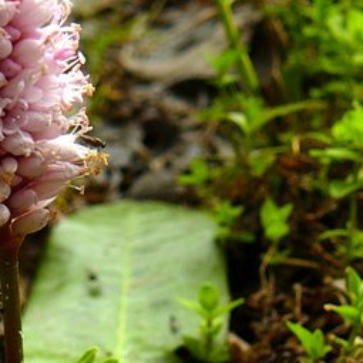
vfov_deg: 17.9
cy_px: 229
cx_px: -6
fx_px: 1151
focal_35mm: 97
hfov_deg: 17.5
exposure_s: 1/160
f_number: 2.8
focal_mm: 5.2
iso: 80
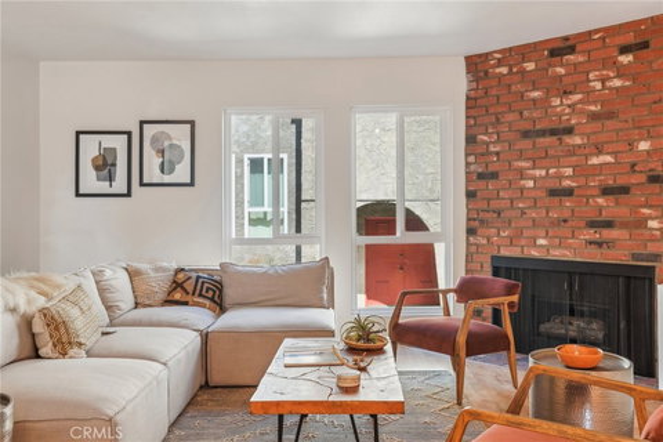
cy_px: 221
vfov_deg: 37.9
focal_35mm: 35
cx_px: 332
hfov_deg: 54.4
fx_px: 645
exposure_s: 1/40
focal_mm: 35
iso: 400
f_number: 8
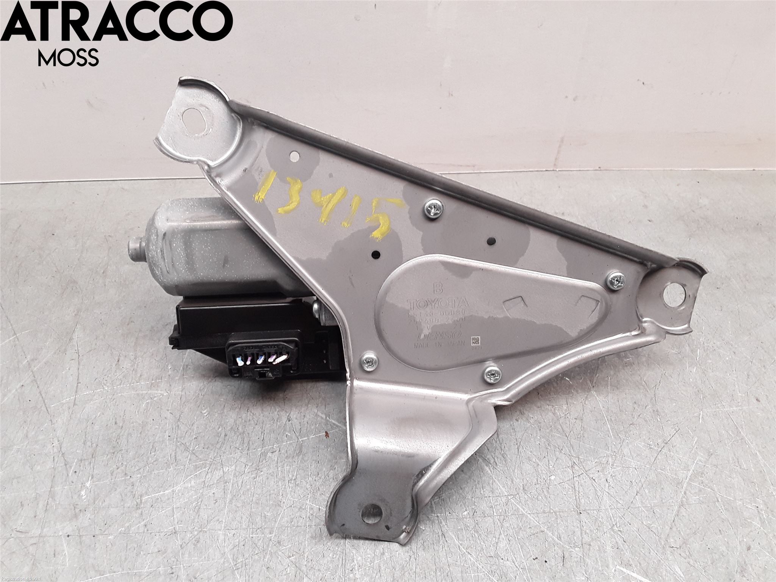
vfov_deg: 49.7
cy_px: 291
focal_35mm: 28
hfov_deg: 63.4
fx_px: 628
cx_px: 388
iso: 50
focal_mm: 2.91
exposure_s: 1/50
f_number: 1.9
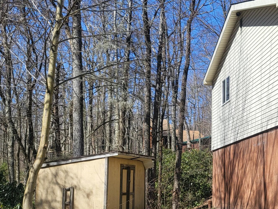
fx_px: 474
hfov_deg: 29.6
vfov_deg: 24.8
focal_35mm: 59
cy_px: 104
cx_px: 301
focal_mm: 4.25
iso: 50
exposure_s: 1/2094
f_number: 1.8
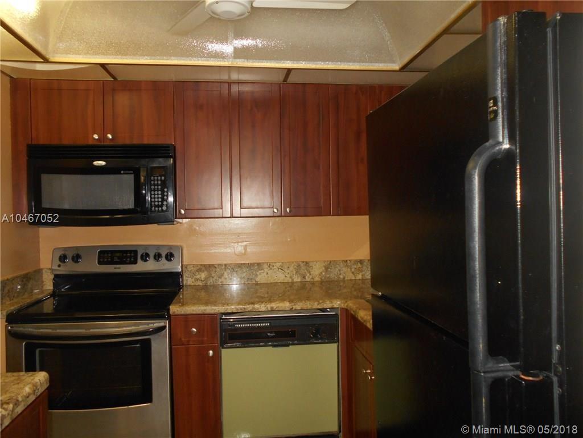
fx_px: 438
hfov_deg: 67.3
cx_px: 292
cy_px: 219
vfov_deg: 53.1
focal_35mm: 26
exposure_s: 1/25
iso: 220
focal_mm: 4.6
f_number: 3.2
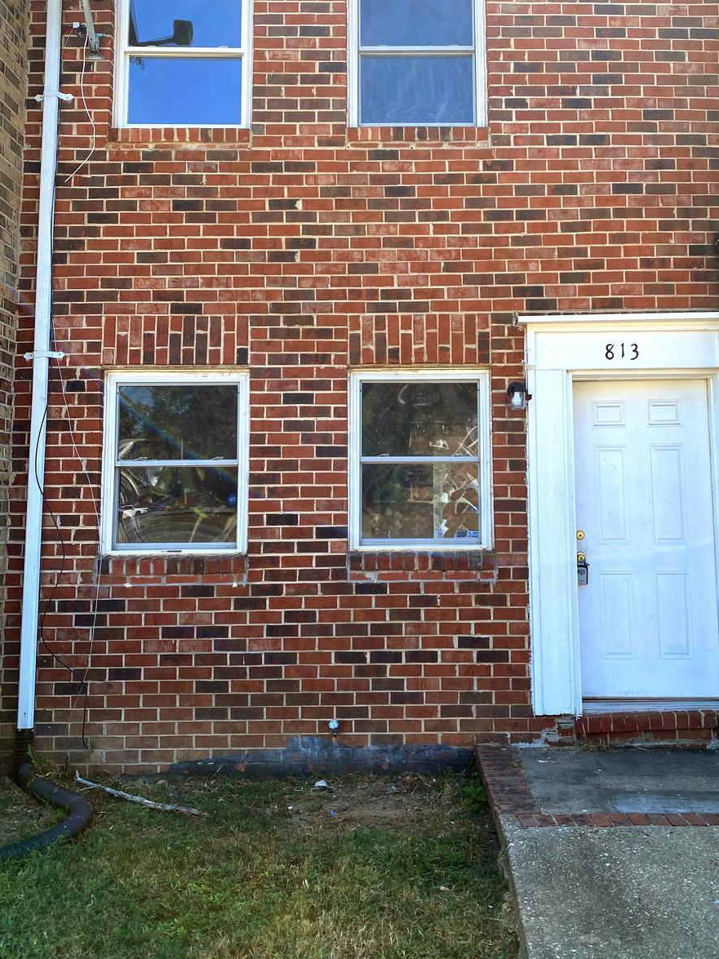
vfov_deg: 53.8
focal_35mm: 34
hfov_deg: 41.6
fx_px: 942
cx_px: 429
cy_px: 419
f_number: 1.8
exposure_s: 1/613
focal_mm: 4.25
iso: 32
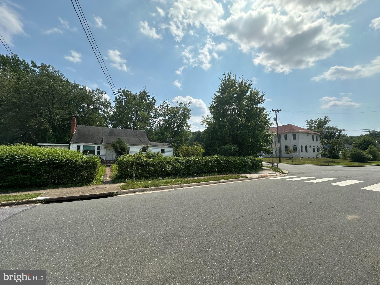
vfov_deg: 85.7
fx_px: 154
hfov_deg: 102.1
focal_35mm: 14
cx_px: 190
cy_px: 142
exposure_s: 1/2257
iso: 50
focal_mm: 2.22
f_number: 2.2
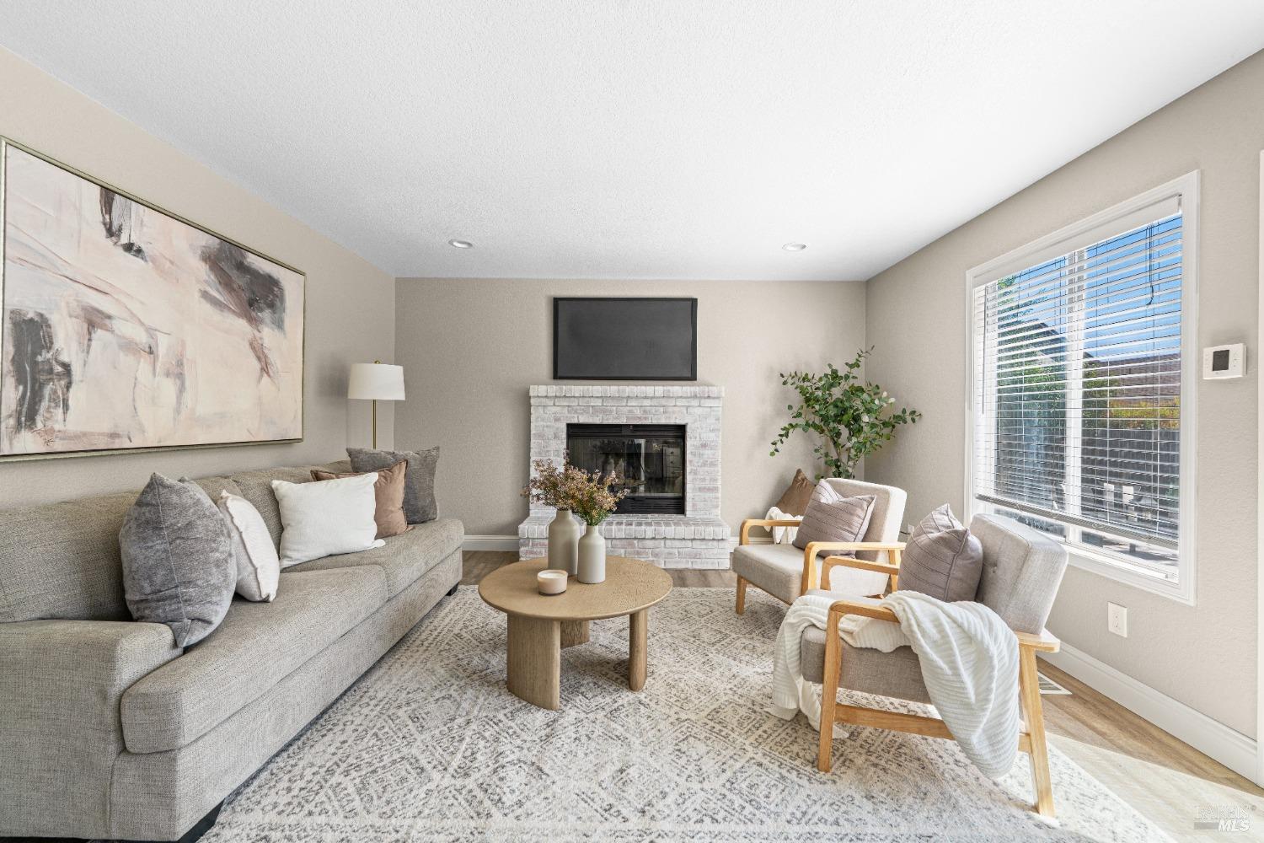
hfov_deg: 104.3
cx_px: 632
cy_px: 422
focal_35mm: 14
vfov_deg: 81.2
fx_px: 492
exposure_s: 1/13
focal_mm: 14
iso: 200
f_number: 8
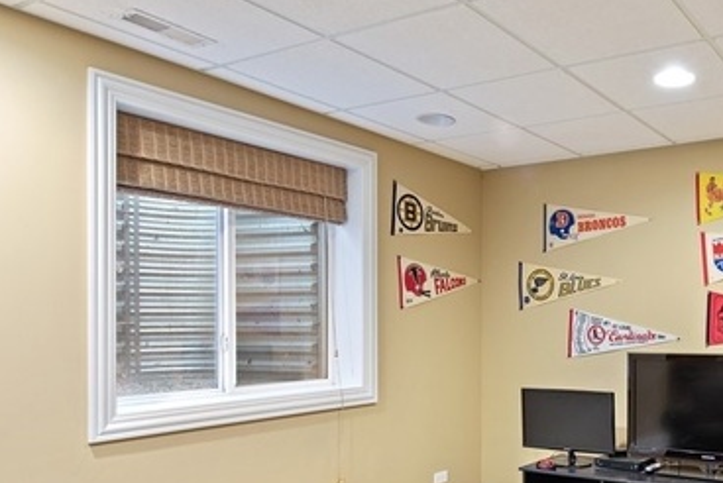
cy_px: 334
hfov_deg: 52.2
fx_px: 663
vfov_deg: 39.4
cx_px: 613
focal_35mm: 33
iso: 100
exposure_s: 4
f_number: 8
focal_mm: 19
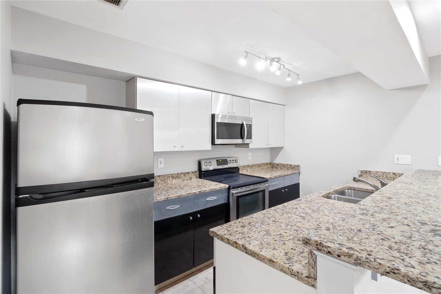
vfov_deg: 73.7
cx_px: 220
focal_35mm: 16
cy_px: 147
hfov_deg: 96.7
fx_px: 196
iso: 400
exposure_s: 1/3
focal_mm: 8
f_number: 8
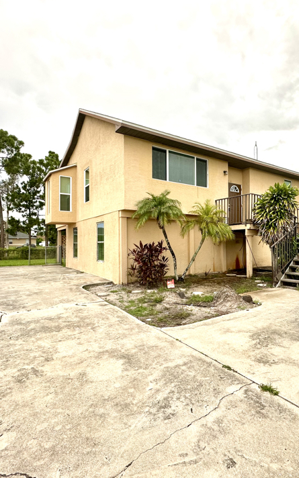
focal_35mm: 20
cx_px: 192
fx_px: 261
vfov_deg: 85.1
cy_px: 238
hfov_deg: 58.7
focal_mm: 2.22
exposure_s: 1/99
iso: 80
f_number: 2.2
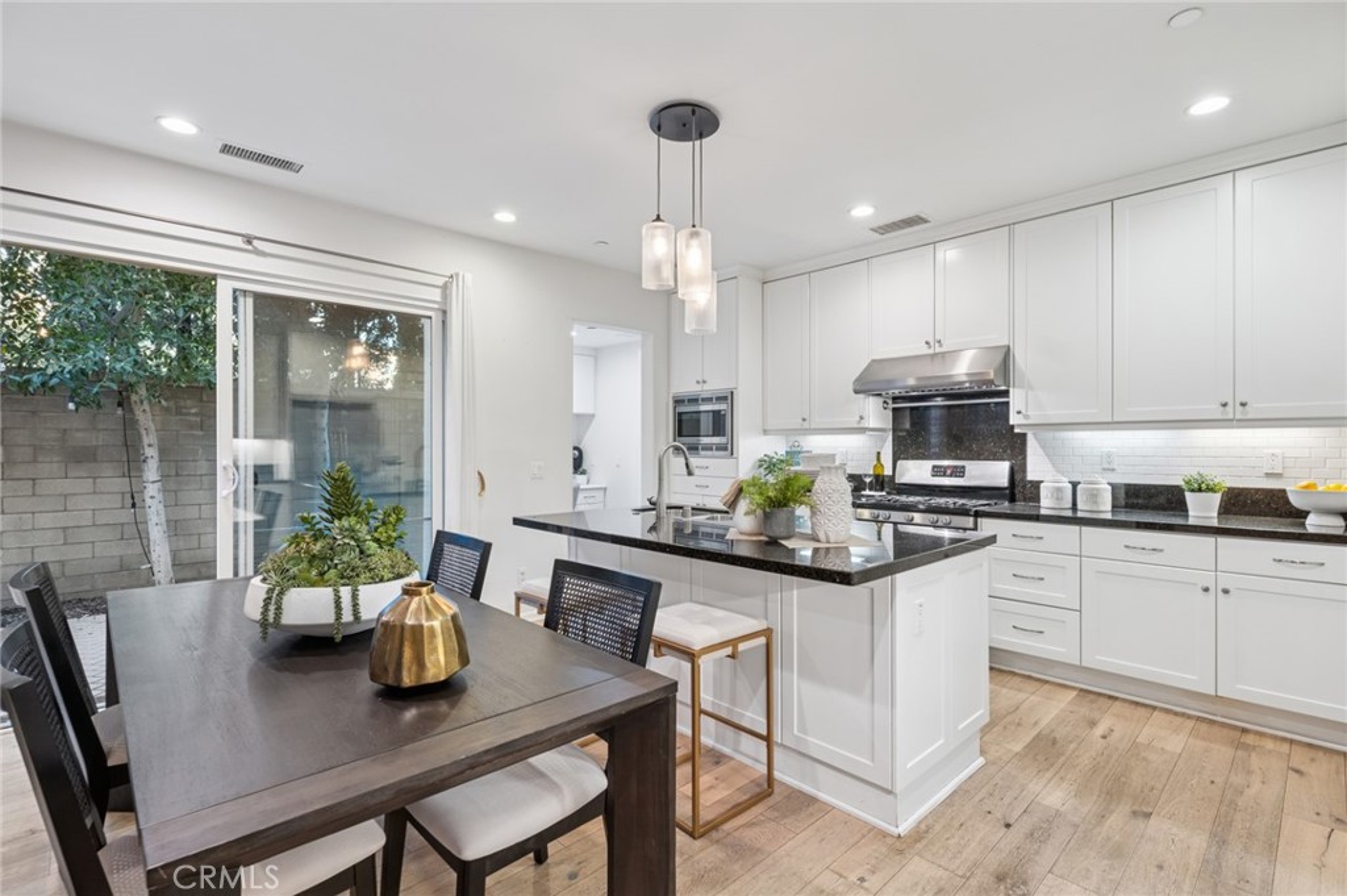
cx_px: 674
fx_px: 598
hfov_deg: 96.8
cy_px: 448
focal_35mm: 16
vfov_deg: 73.7
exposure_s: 1/5
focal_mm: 16
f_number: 9
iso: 400
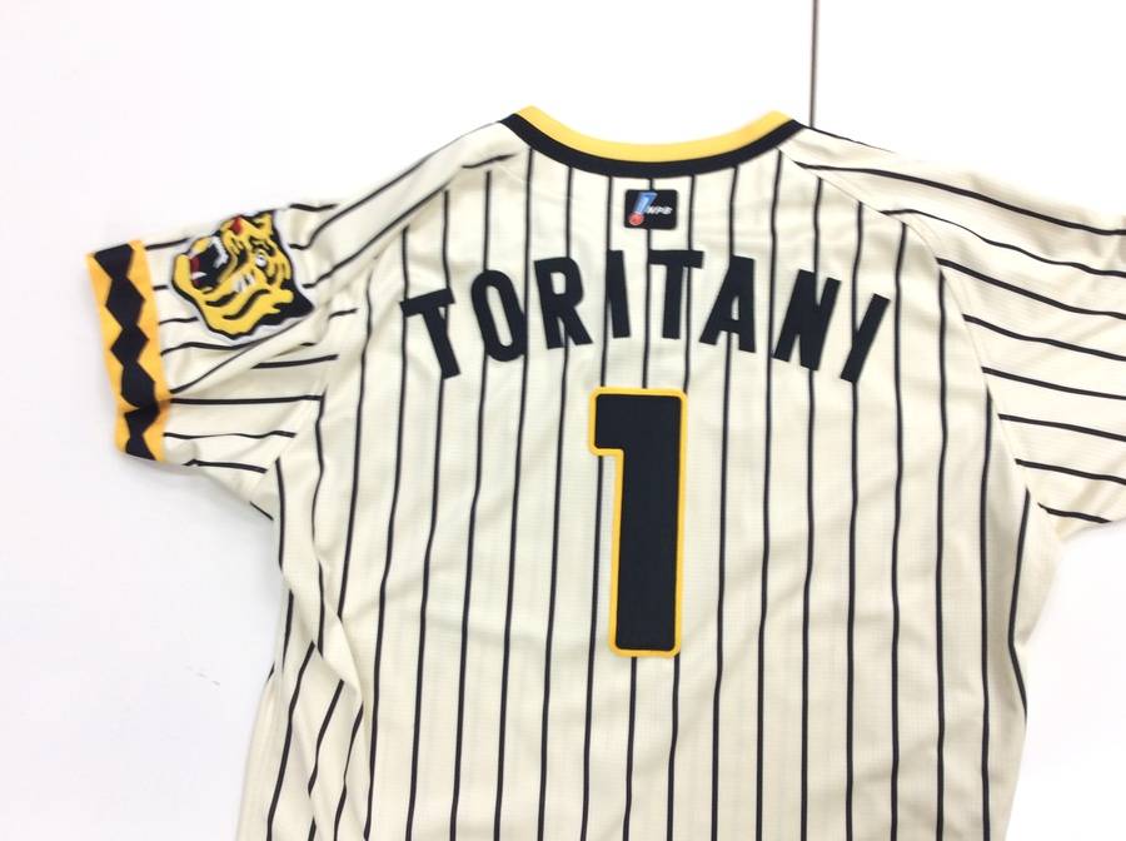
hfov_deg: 56.9
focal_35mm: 32
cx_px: 563
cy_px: 420
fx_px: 1039
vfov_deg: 44.0
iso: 64
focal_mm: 3.3
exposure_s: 1/25
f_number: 2.4
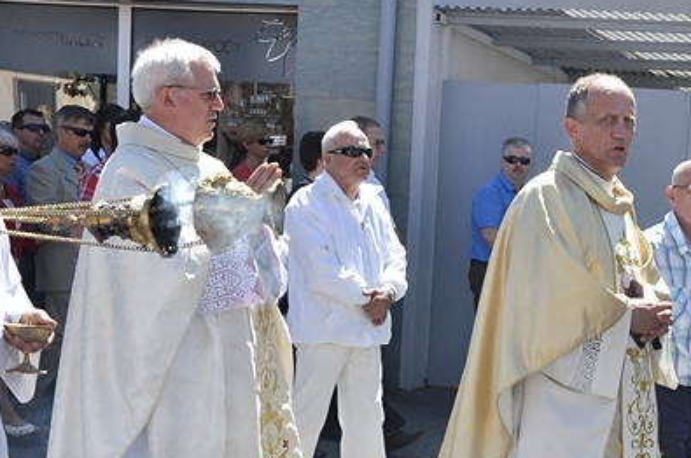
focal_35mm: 84
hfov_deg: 23.7
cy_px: 413
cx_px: 600
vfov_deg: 16.0
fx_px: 1610
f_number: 11
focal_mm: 26
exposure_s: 1/500
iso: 400
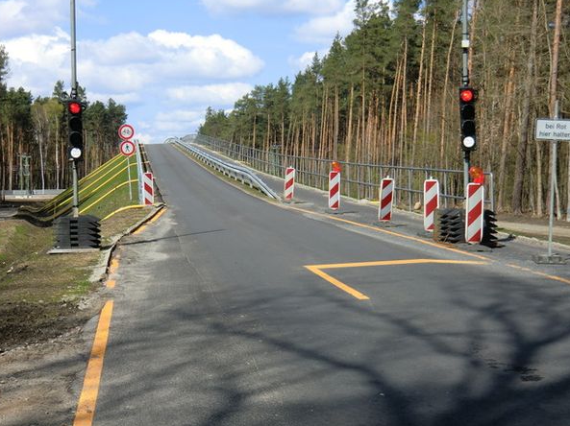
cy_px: 213
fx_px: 1119
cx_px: 274
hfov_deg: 28.6
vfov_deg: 21.6
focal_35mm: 68
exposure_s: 1/400
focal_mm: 11.6
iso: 64
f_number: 4.4
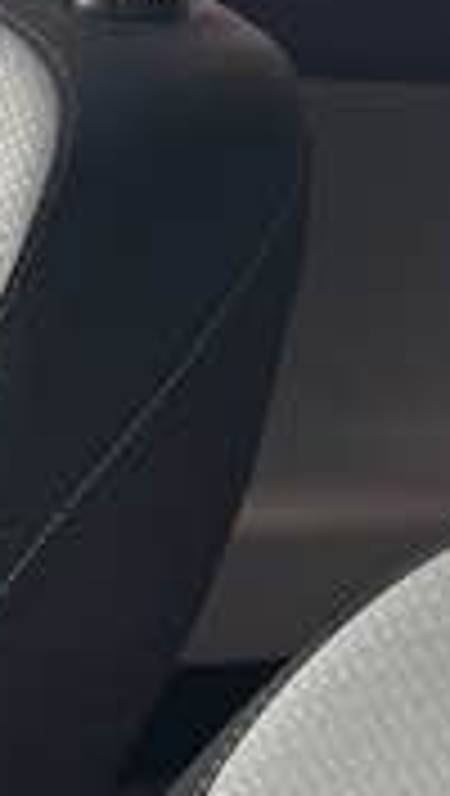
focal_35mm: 135
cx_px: -583
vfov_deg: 12.8
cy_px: 1830
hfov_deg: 8.4
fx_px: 2854
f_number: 1.5
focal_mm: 5.7
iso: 50
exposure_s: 1/561
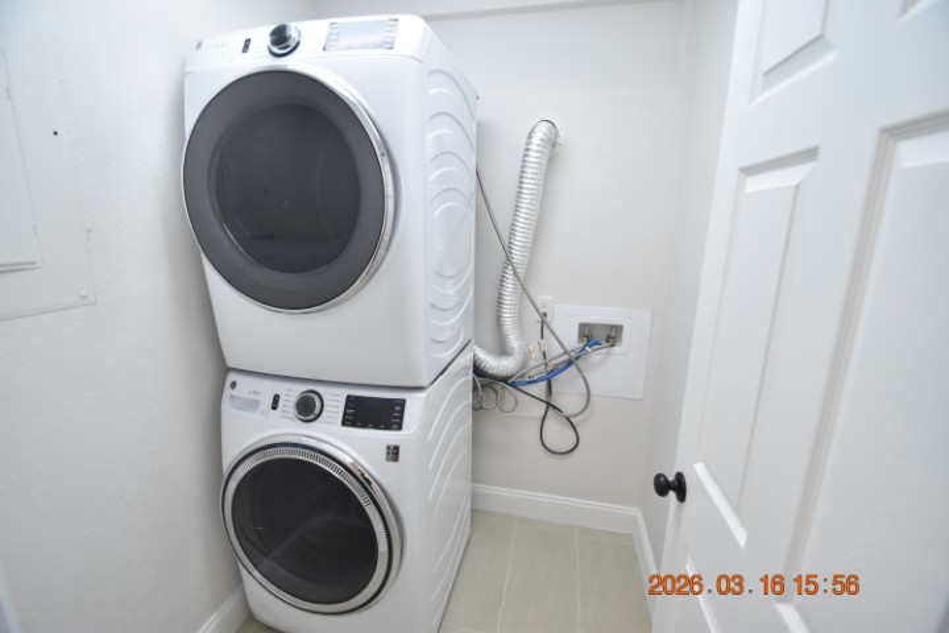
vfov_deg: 77.3
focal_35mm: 15
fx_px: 395
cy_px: 316
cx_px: 474
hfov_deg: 100.4
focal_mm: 10
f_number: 3.5
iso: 800
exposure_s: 1/125
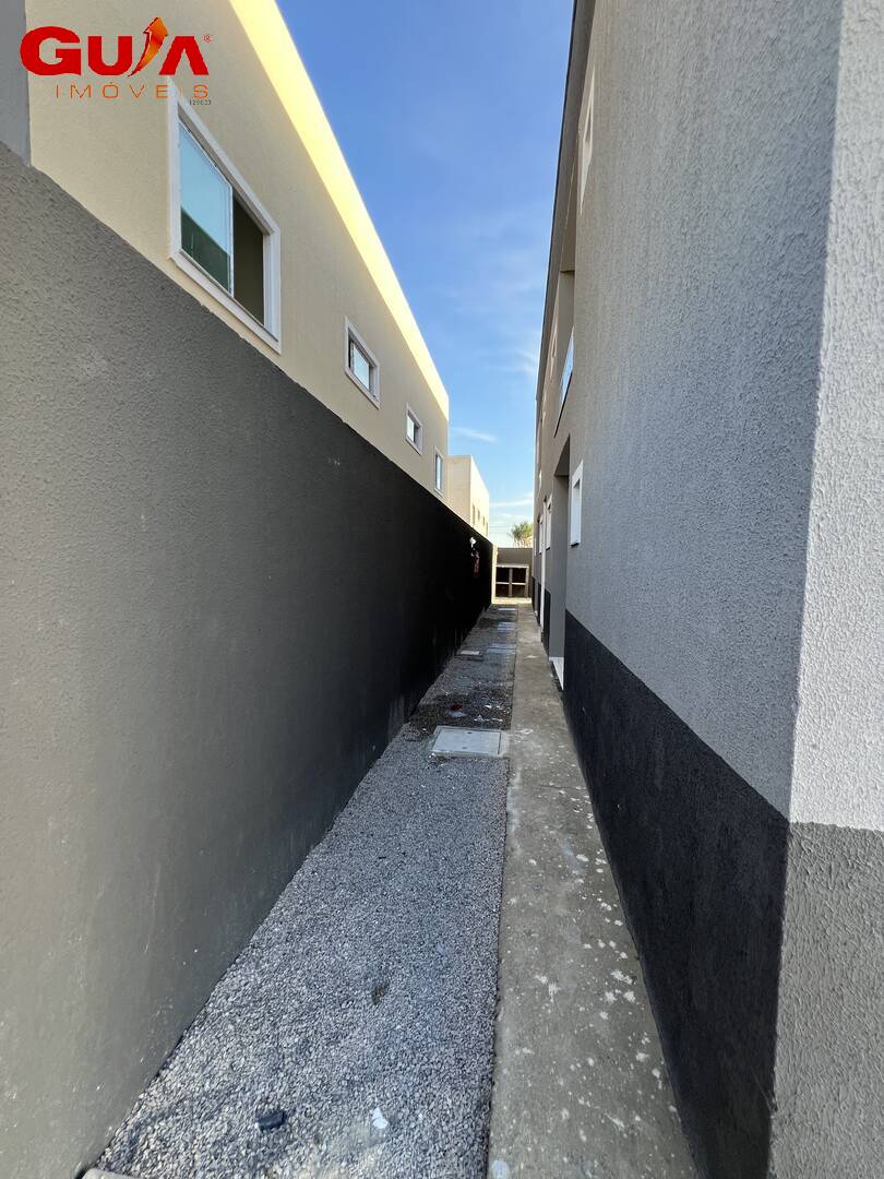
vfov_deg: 106.2
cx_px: 442
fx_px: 443
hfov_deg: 89.9
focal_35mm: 13
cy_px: 590
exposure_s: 1/166
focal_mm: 1.57
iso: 32
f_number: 1.8
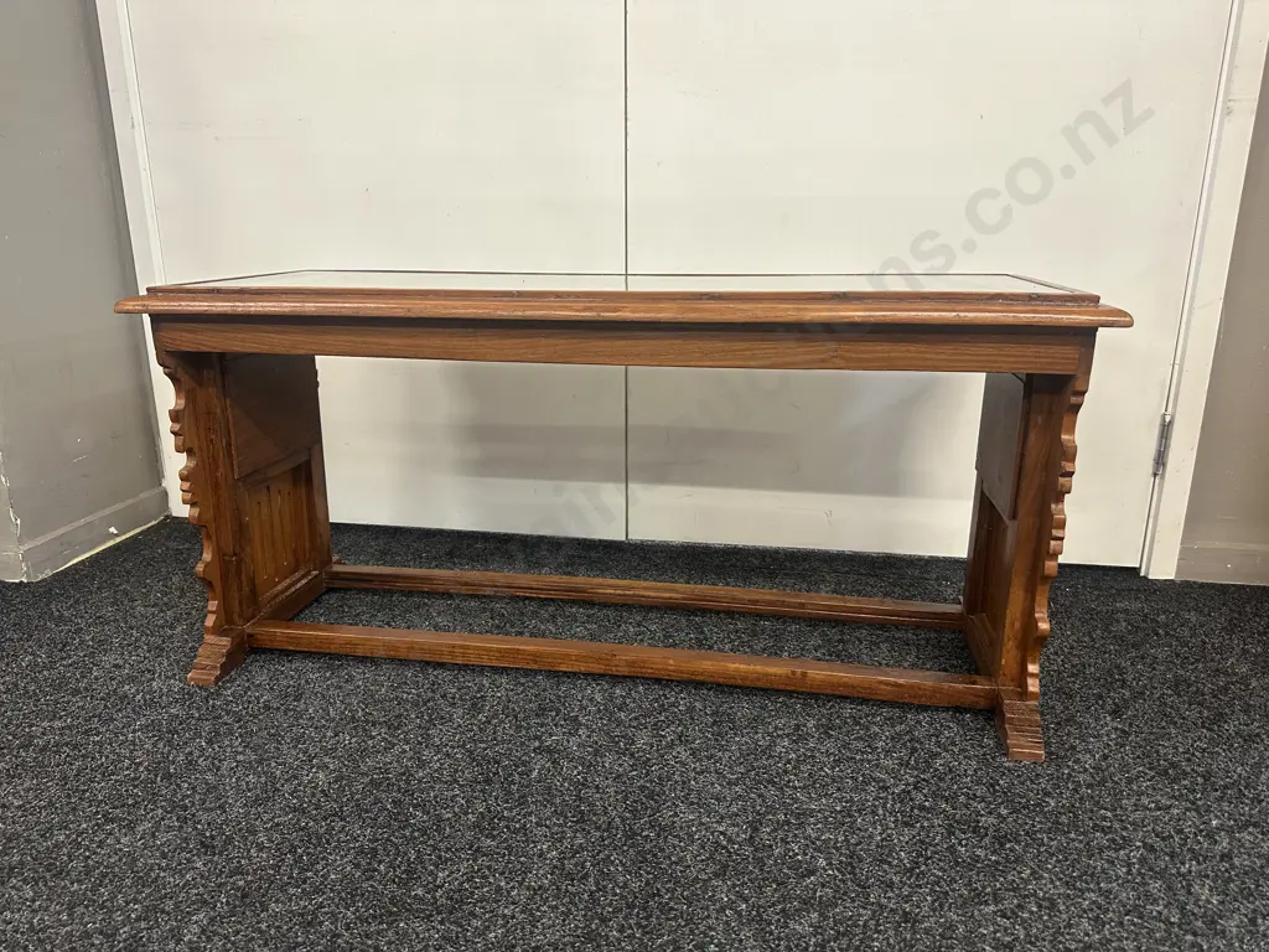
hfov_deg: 71.6
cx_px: 634
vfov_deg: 56.8
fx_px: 880
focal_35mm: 24
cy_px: 476
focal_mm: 6.86
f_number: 1.78
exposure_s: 1/50
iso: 160
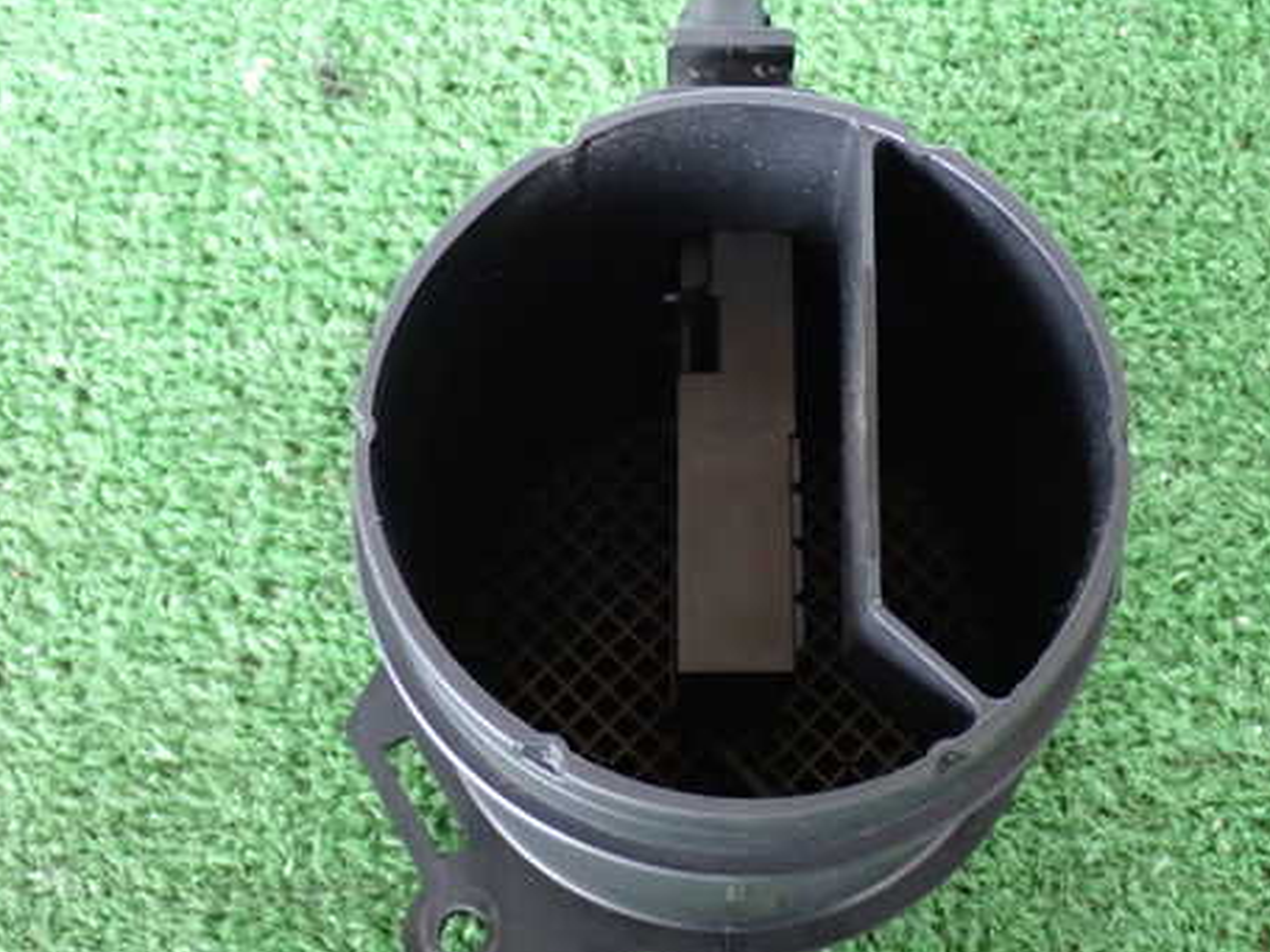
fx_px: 2127
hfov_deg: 33.2
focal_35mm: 58
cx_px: 715
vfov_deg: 25.2
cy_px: 486
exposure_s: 1/10
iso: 800
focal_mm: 7.84
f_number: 2.9
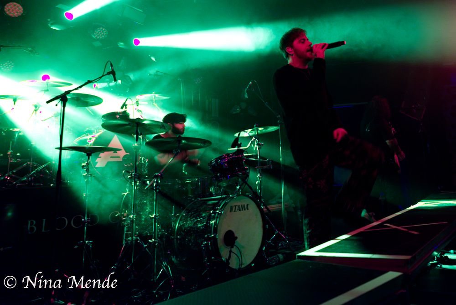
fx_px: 253
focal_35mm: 20
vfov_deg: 62.0
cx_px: 228
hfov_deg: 83.9
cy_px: 152
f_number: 2.8
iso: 400
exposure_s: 1/30
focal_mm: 20
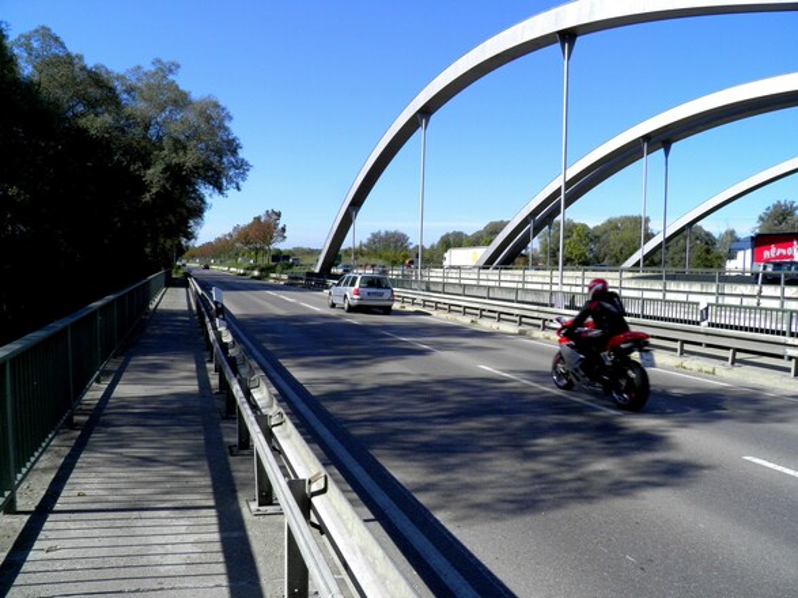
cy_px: 299
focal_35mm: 28
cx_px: 399
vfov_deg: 49.7
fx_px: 645
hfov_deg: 63.5
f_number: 5.7
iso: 100
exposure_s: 1/400
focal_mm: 4.9
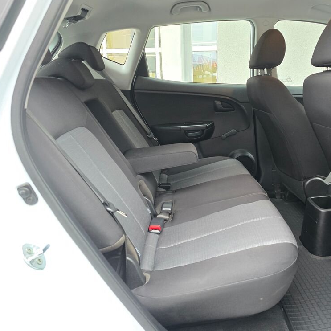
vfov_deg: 57.3
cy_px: 161
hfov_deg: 56.0
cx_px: 222
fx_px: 303
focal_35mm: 28
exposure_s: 1/120
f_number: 1.7
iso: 800
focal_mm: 6.3
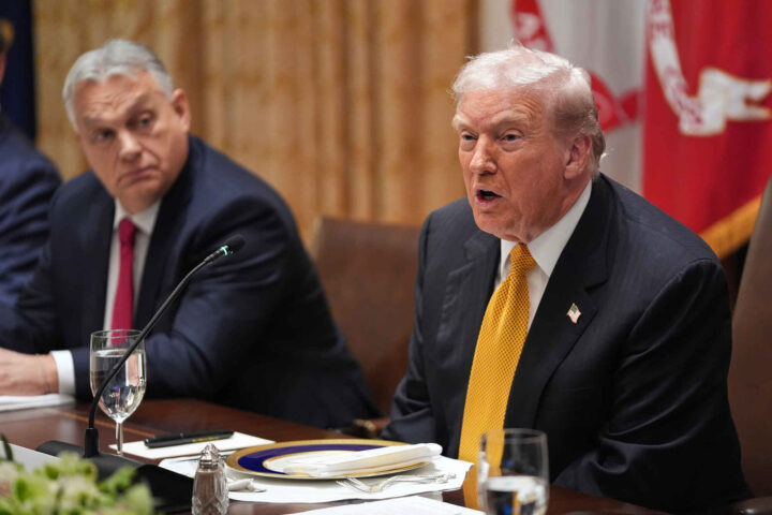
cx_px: 386
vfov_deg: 9.1
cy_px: 258
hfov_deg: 13.6
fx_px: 3238
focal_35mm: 151
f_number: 2.8
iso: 3200
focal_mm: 151
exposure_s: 1/250
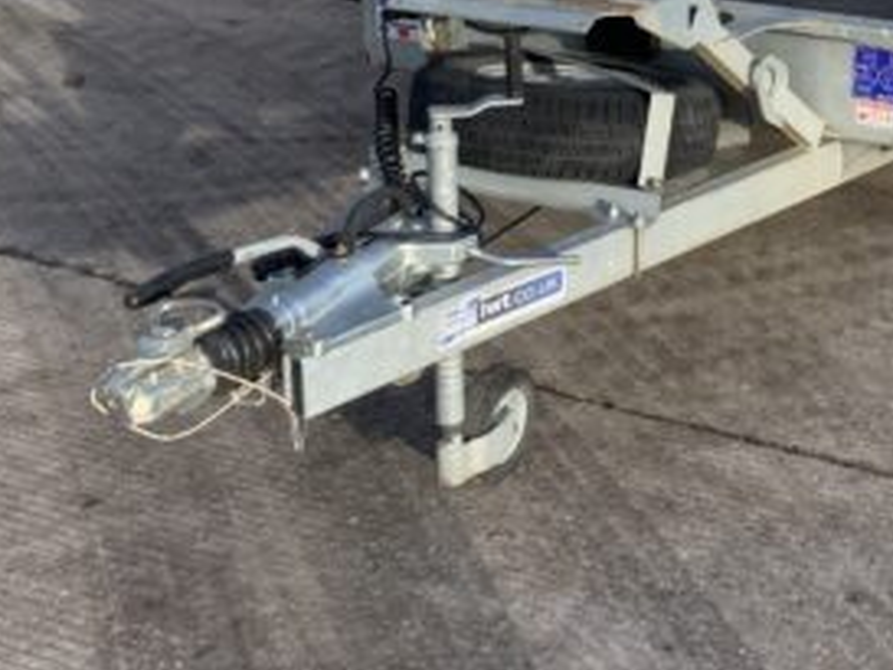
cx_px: 765
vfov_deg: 21.0
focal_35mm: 68
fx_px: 1755
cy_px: 20
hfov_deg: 27.7
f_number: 1.8
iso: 16
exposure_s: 1/781
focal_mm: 3
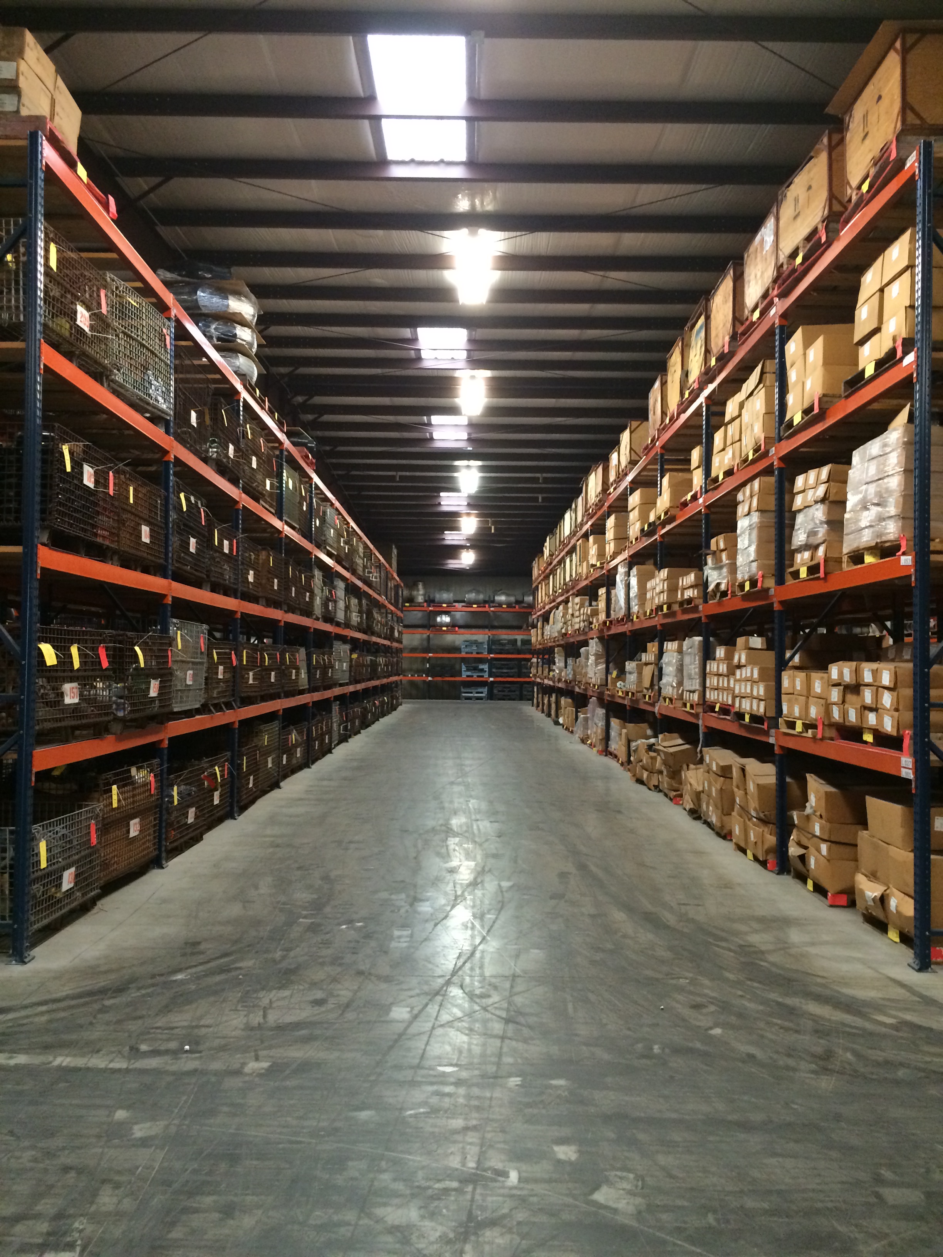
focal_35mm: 29
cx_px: 472
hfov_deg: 48.2
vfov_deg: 61.7
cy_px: 628
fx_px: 1053
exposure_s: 1/20
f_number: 2.2
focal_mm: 4.15
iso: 250
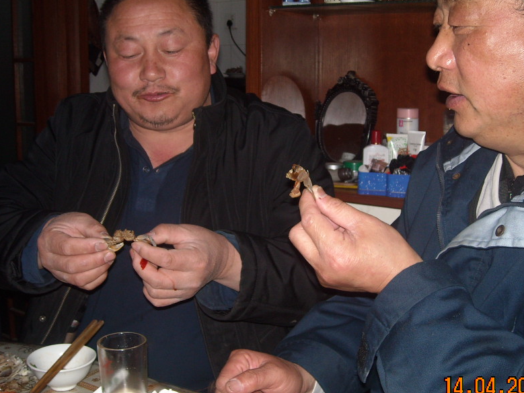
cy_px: 182
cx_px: 299
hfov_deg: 41.1
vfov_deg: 31.5
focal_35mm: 46
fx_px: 696
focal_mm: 5.7
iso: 100
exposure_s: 1/60
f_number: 2.8
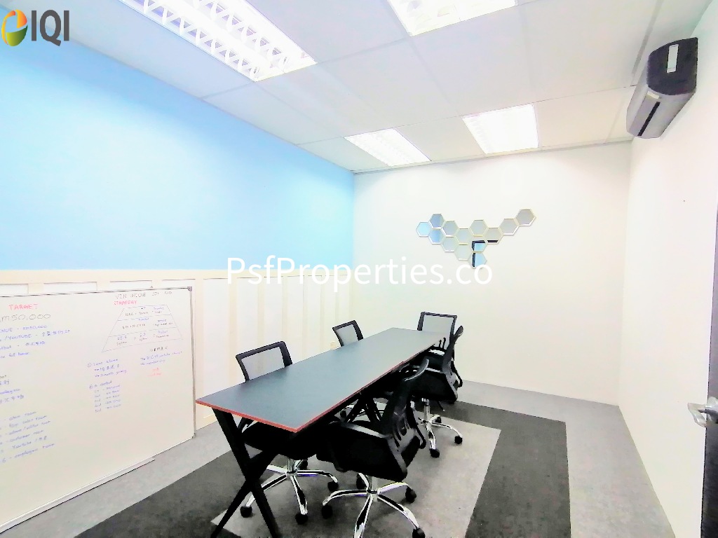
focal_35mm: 17
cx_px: 359
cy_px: 269
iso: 125
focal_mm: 1.78
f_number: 2.4
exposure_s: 1/50
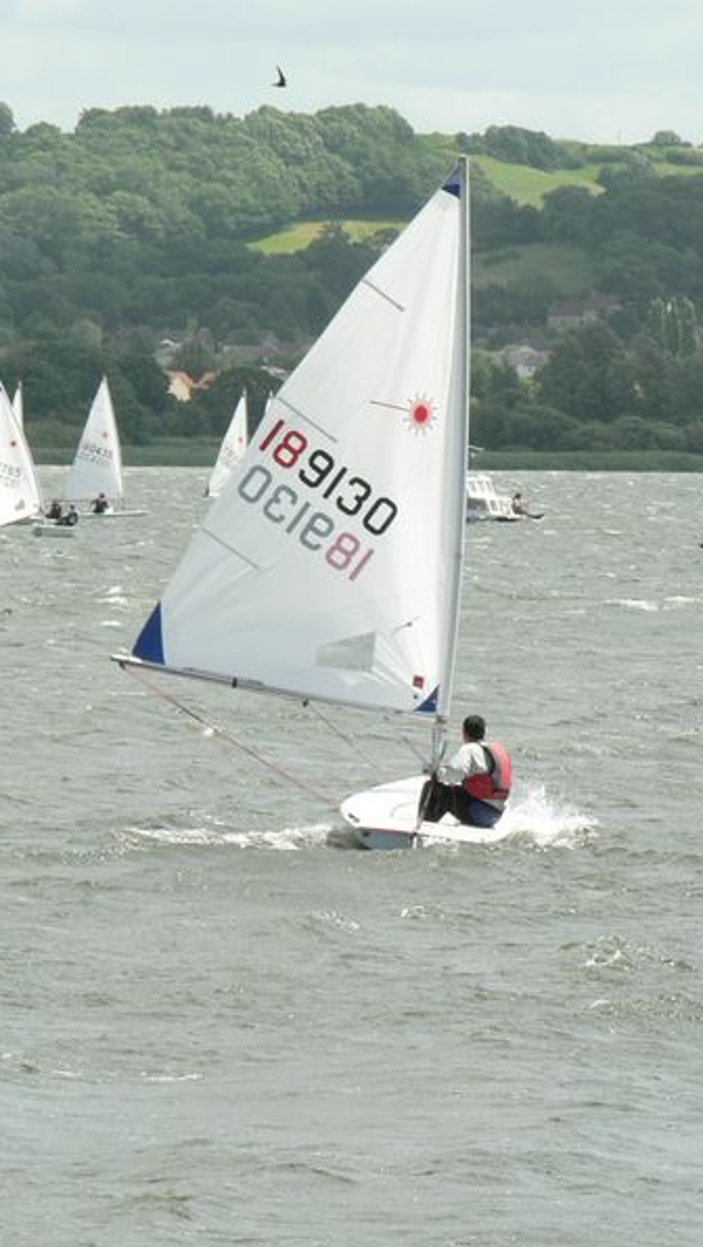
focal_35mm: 320
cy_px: 624
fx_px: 10587
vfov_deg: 6.7
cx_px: 377
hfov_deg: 3.8
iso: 100
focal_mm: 36.5
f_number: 7.1
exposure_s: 1/250
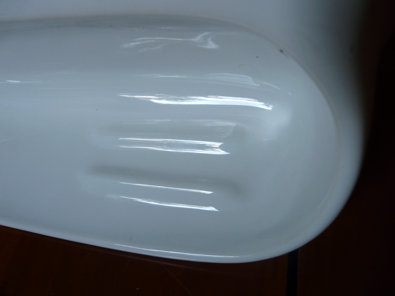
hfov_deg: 63.4
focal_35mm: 28
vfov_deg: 49.7
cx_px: 198
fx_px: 320
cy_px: 148
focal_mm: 4.6
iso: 100
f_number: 2.8
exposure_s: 1/60
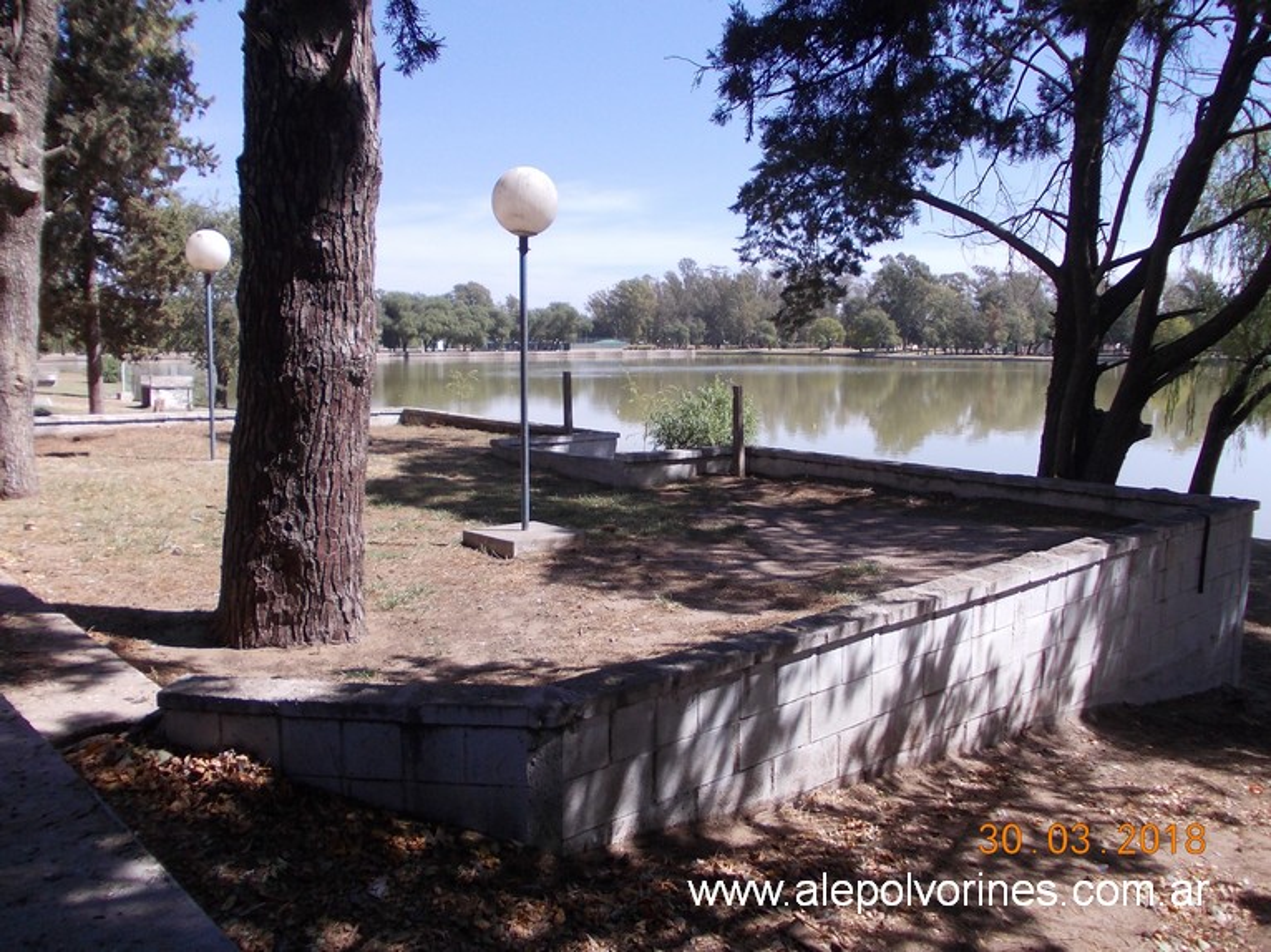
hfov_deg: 63.5
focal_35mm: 28
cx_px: 636
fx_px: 1028
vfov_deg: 49.7
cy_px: 476
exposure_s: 1/250
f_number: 5.4
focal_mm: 4
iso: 80
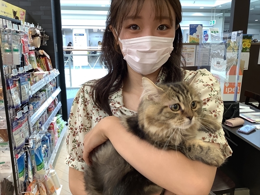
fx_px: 233
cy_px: 98
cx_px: 130
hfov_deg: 58.4
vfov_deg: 45.4
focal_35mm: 31
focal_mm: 3.3
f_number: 2.4
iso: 64
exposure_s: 1/60
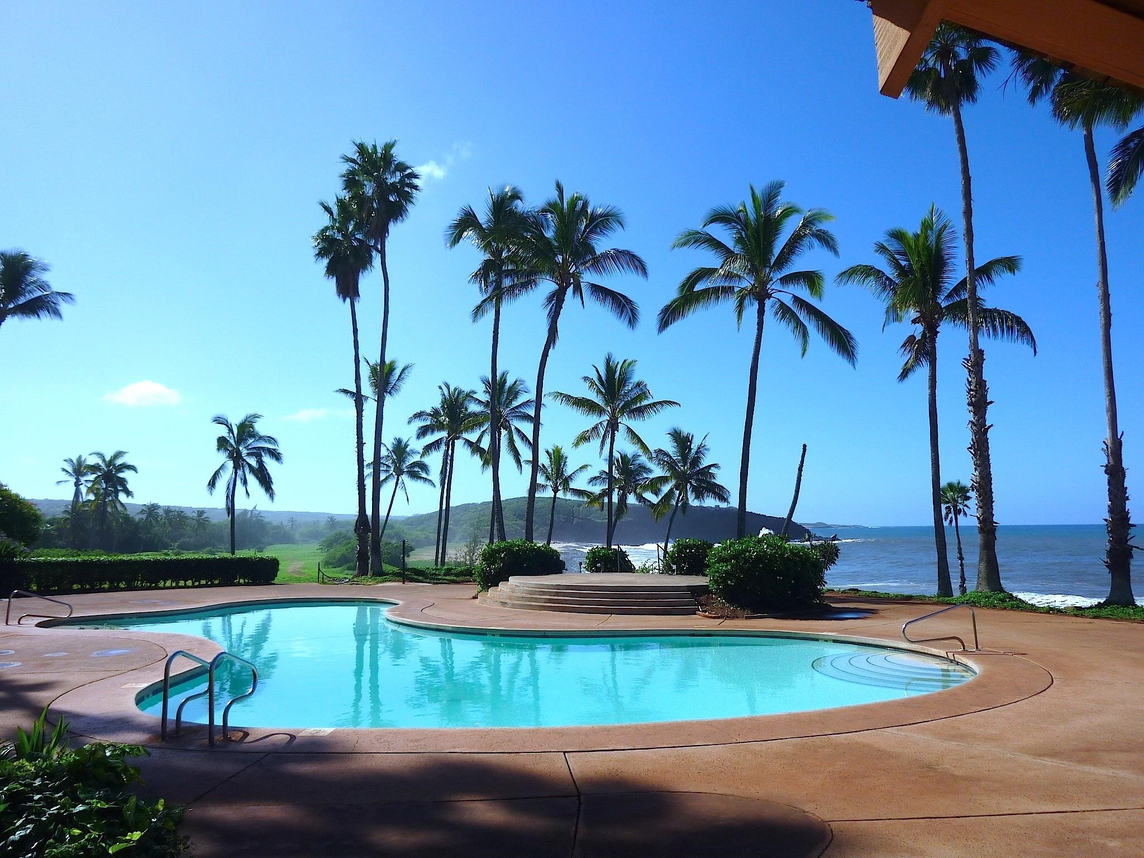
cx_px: 572
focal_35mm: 25
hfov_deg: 69.4
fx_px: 826
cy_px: 429
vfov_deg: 54.9
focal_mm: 4.5
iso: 80
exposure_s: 1/160
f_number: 10
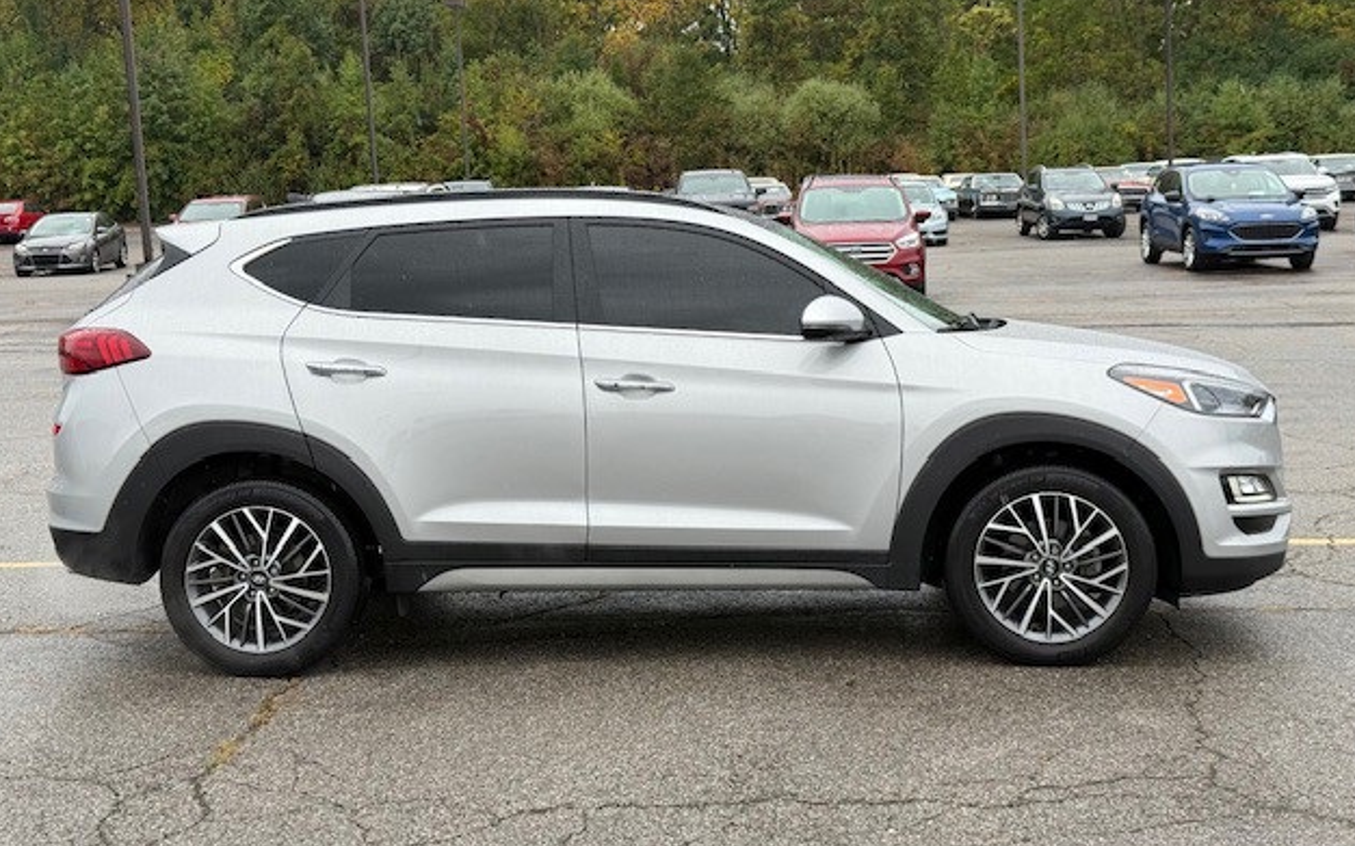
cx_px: 673
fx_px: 1920
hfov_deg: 38.9
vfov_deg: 24.8
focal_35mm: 52
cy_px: 372
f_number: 1.78
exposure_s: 1/846
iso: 64
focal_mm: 6.76
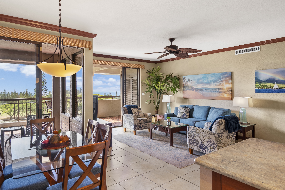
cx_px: 138
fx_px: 174
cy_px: 91
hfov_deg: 78.6
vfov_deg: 57.2
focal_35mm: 22
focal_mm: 21
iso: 100
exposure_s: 1/2
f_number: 8
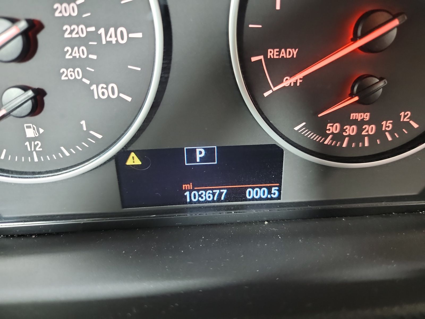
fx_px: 295
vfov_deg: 56.8
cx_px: 212
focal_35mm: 24
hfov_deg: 71.6
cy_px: 160
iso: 857
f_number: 1.8
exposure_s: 1/24
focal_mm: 6.7
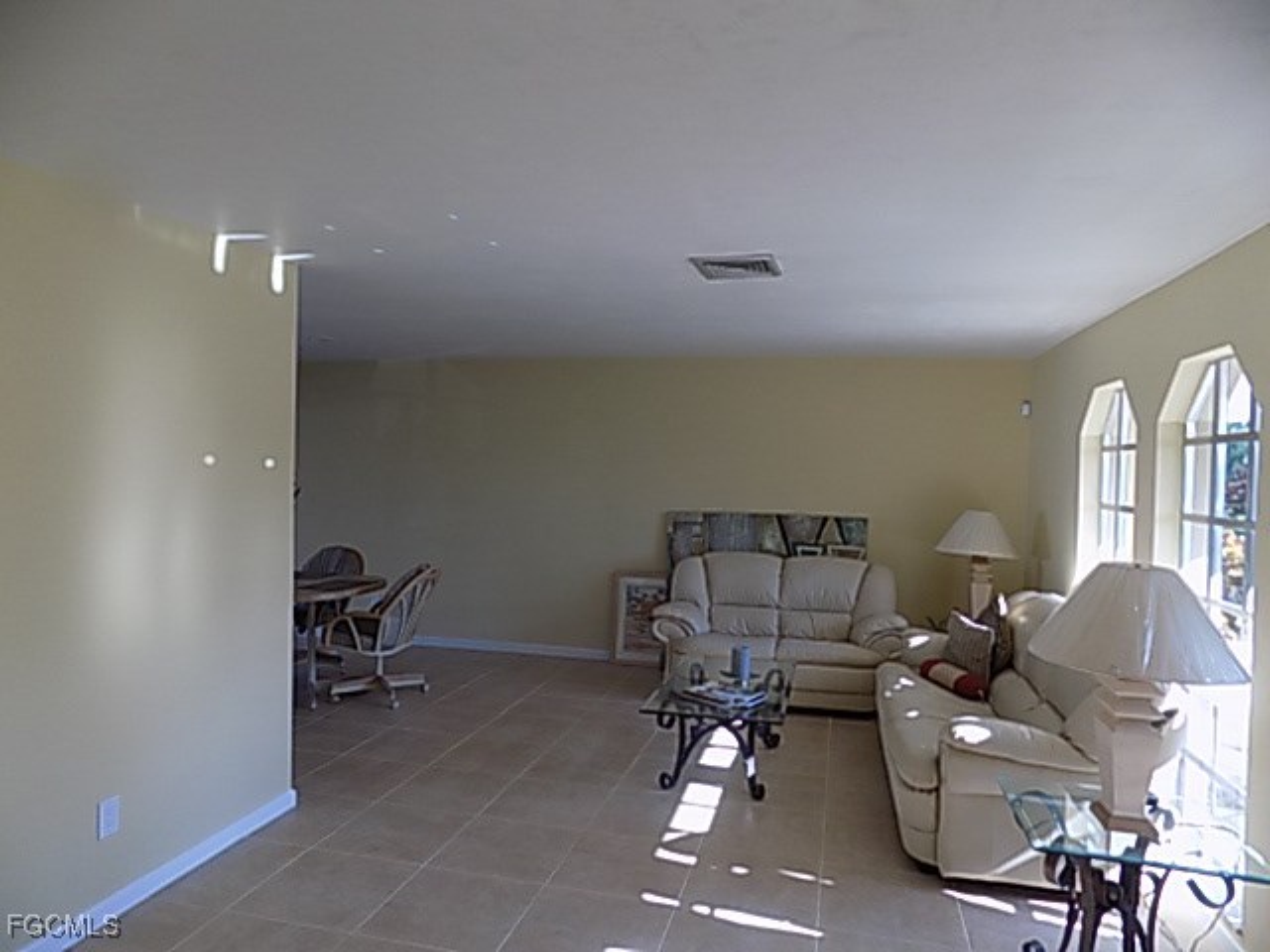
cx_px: 635
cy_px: 476
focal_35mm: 23
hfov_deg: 73.9
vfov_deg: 58.9
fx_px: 844
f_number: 3.1
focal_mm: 4
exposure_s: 1/50
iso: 80
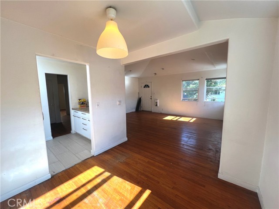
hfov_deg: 106.2
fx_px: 105
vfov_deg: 89.9
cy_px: 104
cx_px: 140
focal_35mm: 13
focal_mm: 1.57
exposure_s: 1/99
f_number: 1.8
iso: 40
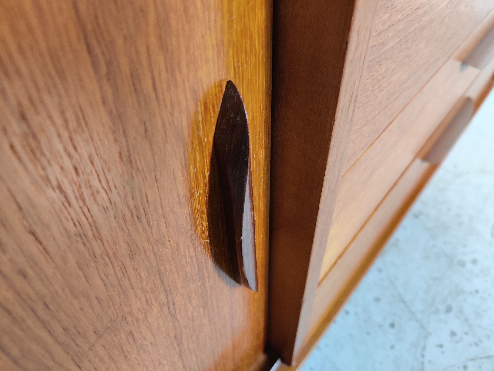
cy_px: 186
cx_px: 247
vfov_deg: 51.4
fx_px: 385
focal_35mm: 27
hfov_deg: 65.3
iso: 500
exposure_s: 1/50
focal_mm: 4.75
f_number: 1.65
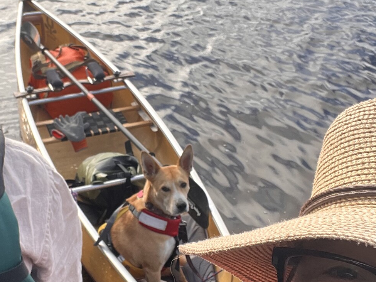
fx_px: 641
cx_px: 135
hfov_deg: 32.5
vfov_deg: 24.8
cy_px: 144
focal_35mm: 59
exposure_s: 1/172
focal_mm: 2.71
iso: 32
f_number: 2.2
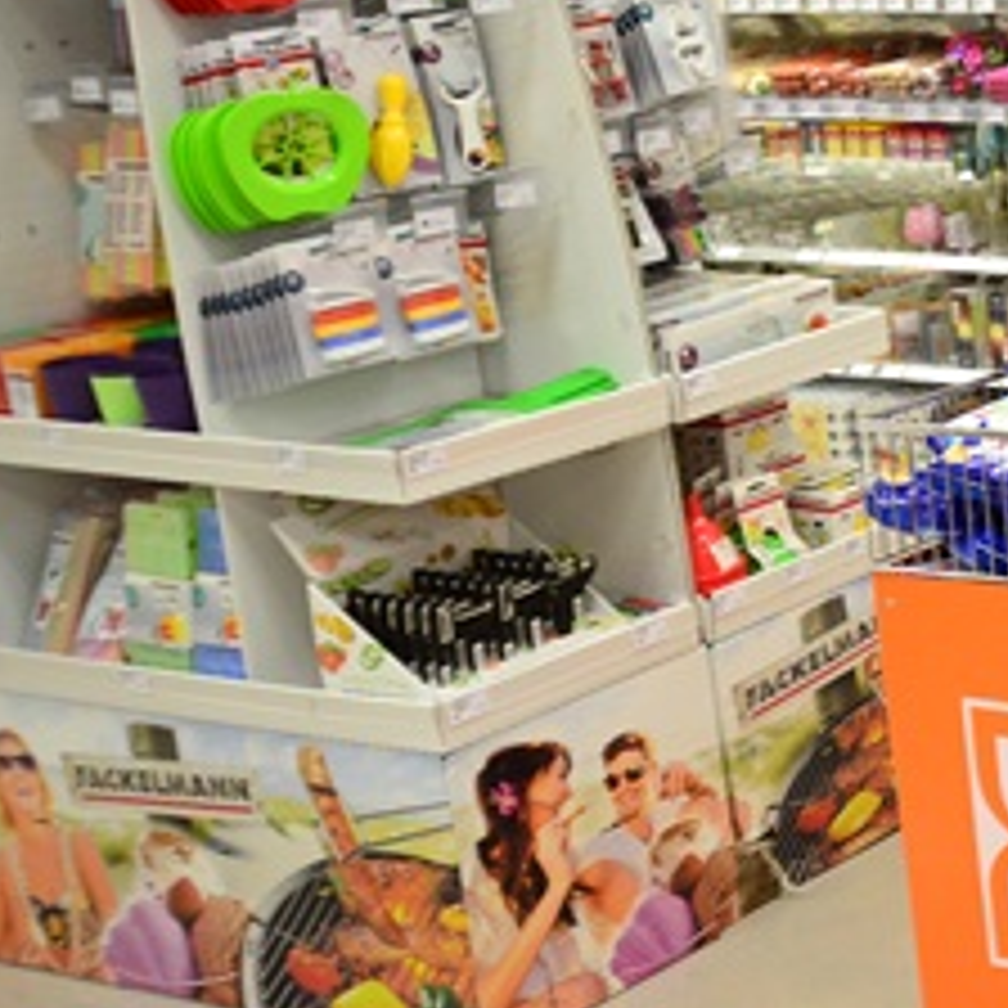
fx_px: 2174
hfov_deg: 17.8
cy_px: 176
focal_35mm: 66
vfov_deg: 25.6
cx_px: 2034
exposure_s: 1/100
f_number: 2.8
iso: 400
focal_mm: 17
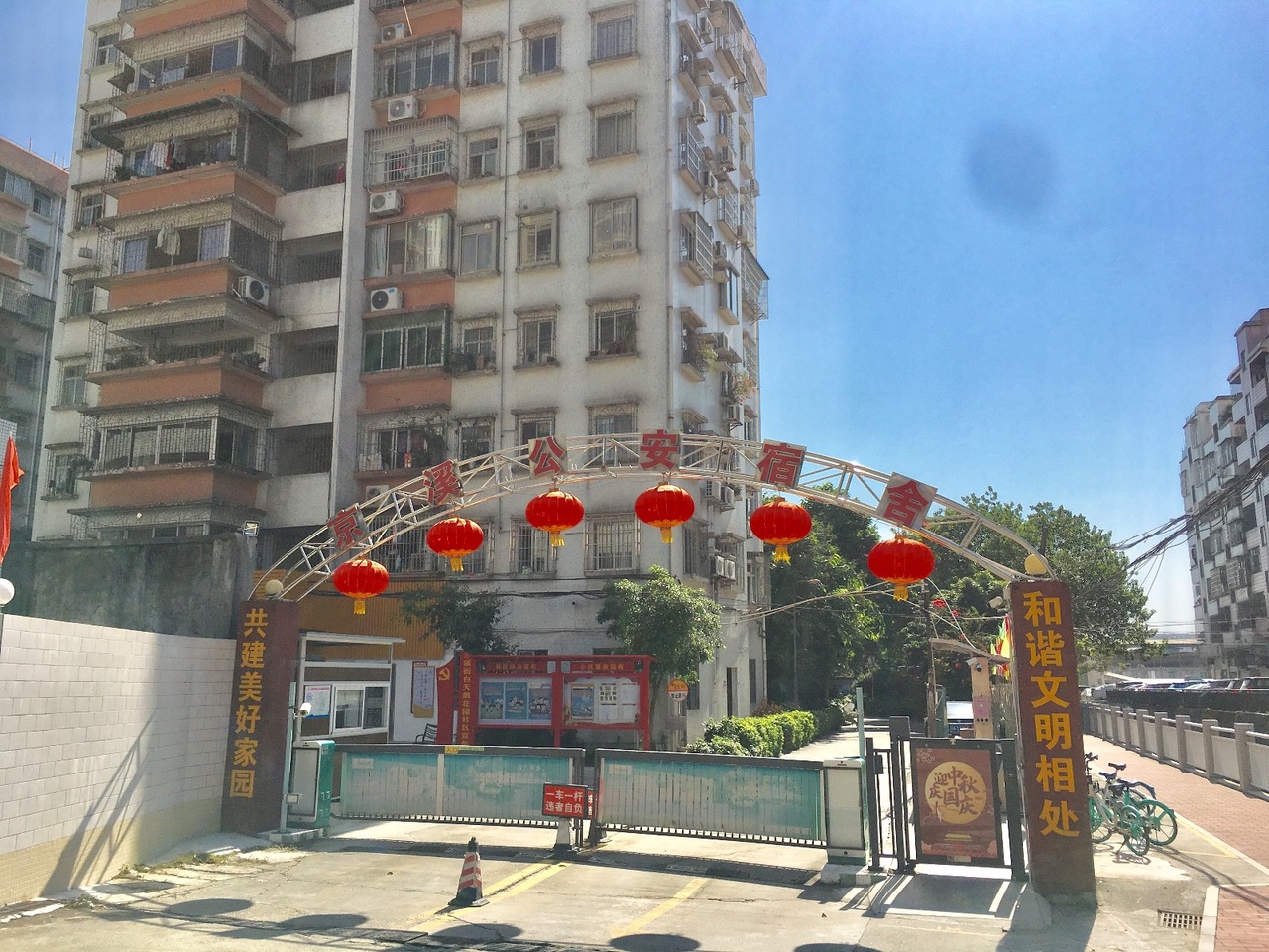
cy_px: 476
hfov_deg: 61.7
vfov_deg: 48.2
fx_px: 1063
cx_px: 634
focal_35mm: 29
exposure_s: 1/3846
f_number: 2.2
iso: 25
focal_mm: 4.15
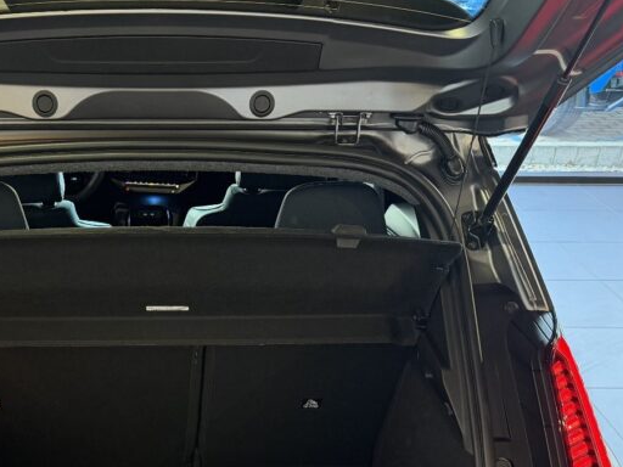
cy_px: 428
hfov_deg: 38.8
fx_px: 864
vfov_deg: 29.0
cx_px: 168
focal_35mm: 48
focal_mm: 6.76
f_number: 1.78
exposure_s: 1/50
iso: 250
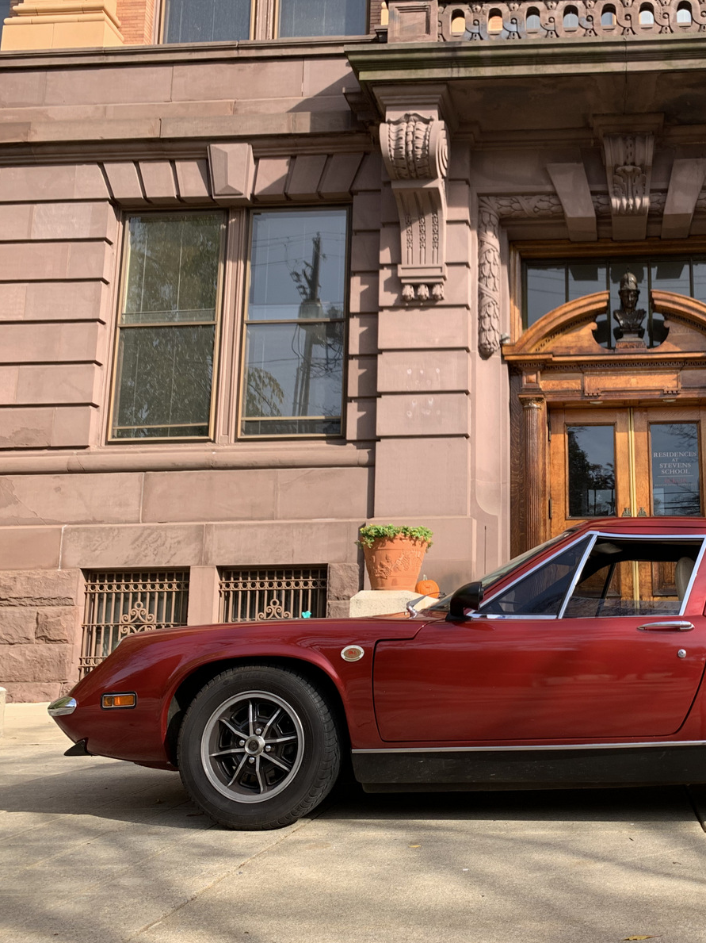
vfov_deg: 52.6
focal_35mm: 35
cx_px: 572
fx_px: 952
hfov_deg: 39.0
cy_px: 475
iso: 25
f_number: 1.8
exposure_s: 1/623
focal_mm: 4.25
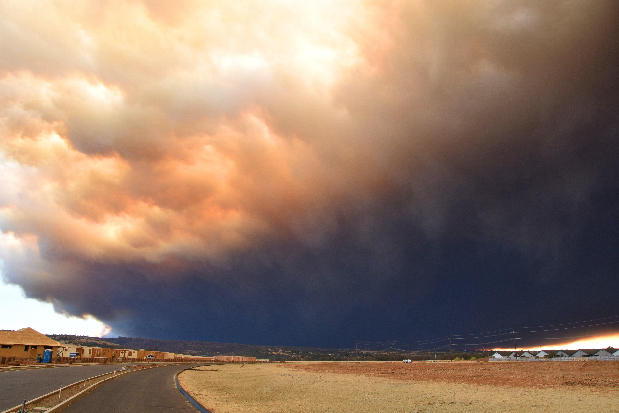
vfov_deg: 47.9
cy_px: 206
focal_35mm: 27
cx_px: 310
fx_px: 464
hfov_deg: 67.4
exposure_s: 1/125
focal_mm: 18
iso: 200
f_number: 8
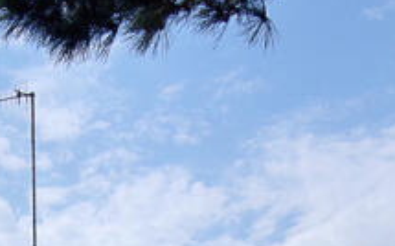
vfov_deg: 10.7
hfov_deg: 20.3
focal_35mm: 102
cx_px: 110
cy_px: 618
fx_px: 1097
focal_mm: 14
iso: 100
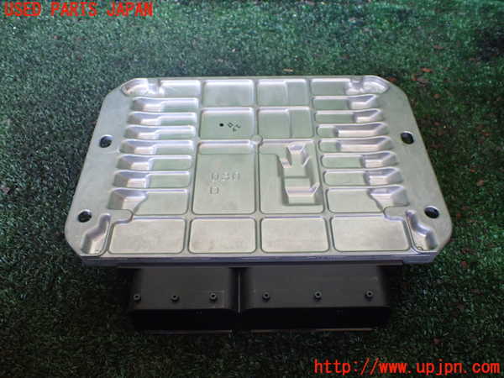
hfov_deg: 60.0
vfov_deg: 46.8
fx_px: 437
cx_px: 252
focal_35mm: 30
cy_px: 189
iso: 800
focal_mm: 5.4
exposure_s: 1/125
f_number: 2.3
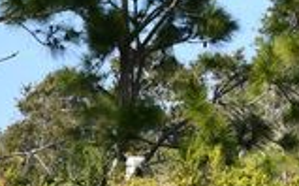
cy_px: 227
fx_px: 2011
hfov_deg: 8.4
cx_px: -55
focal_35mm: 247
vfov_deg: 5.3
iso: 125
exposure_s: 1/250
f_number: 8
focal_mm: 30
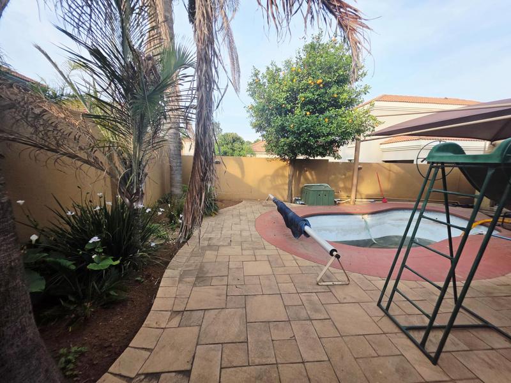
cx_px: 256
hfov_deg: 106.2
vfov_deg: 89.9
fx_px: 192
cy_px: 192
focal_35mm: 13
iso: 40
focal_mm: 2.2
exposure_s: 1/625
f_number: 1.9
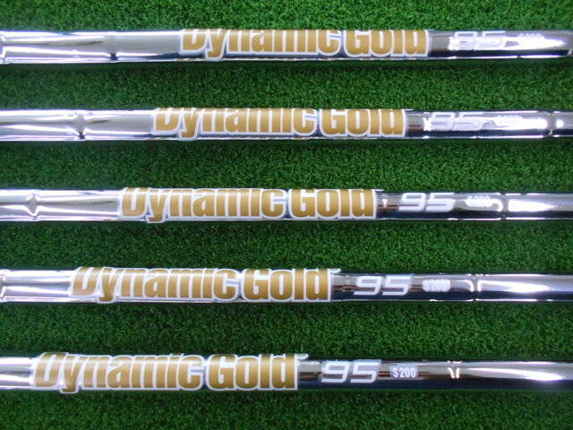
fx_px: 430
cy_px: 215
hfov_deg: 67.3
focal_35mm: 26
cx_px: 286
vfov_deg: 53.1
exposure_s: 1/160
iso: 800
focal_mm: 4.6
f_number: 3.2
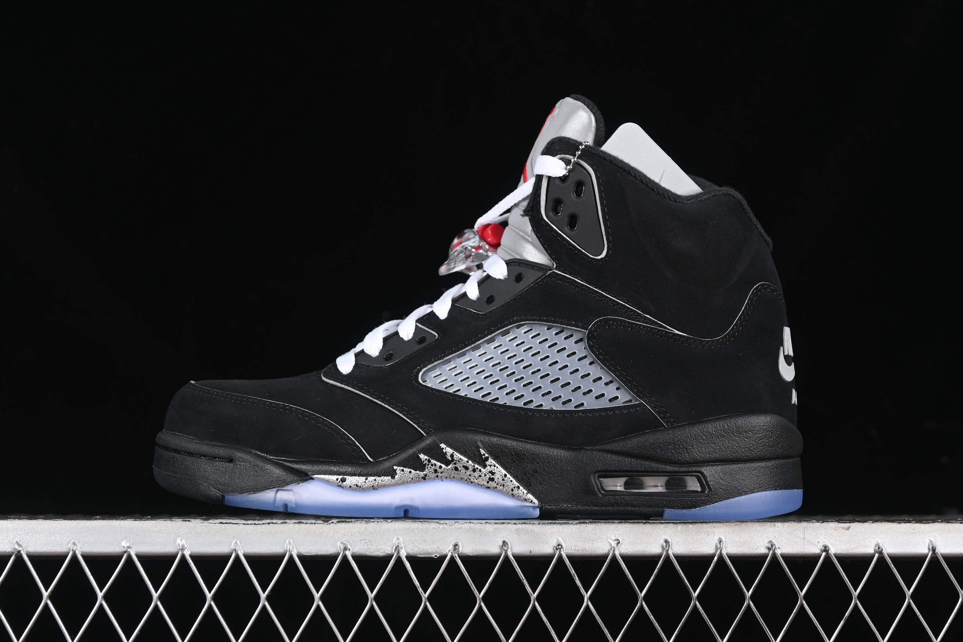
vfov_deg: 18.2
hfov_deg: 27.0
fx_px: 2006
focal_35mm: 75
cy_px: 321
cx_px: 482
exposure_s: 1/50
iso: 160
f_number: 6.3
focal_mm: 50
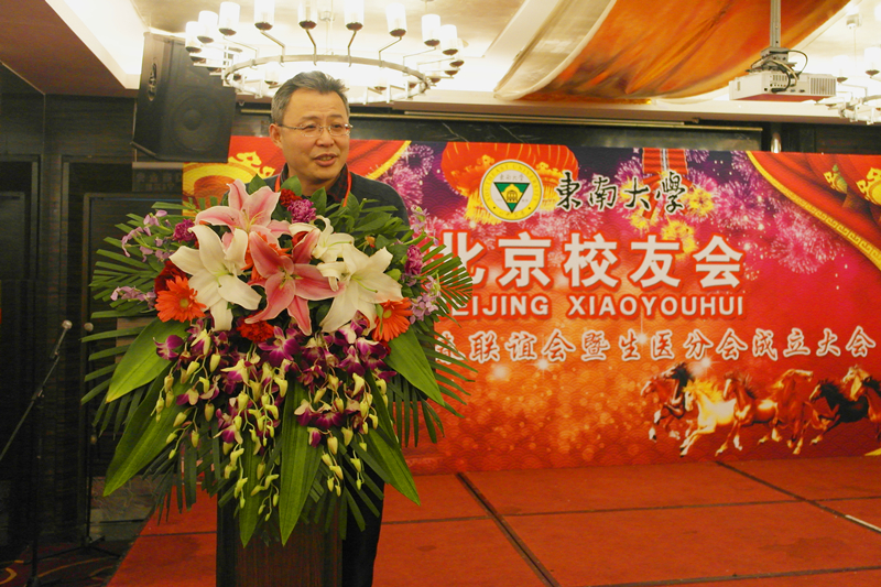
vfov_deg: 43.6
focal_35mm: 30
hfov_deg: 61.9
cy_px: 294
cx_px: 440
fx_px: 734
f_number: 3.5
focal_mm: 20
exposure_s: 1/80
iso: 400
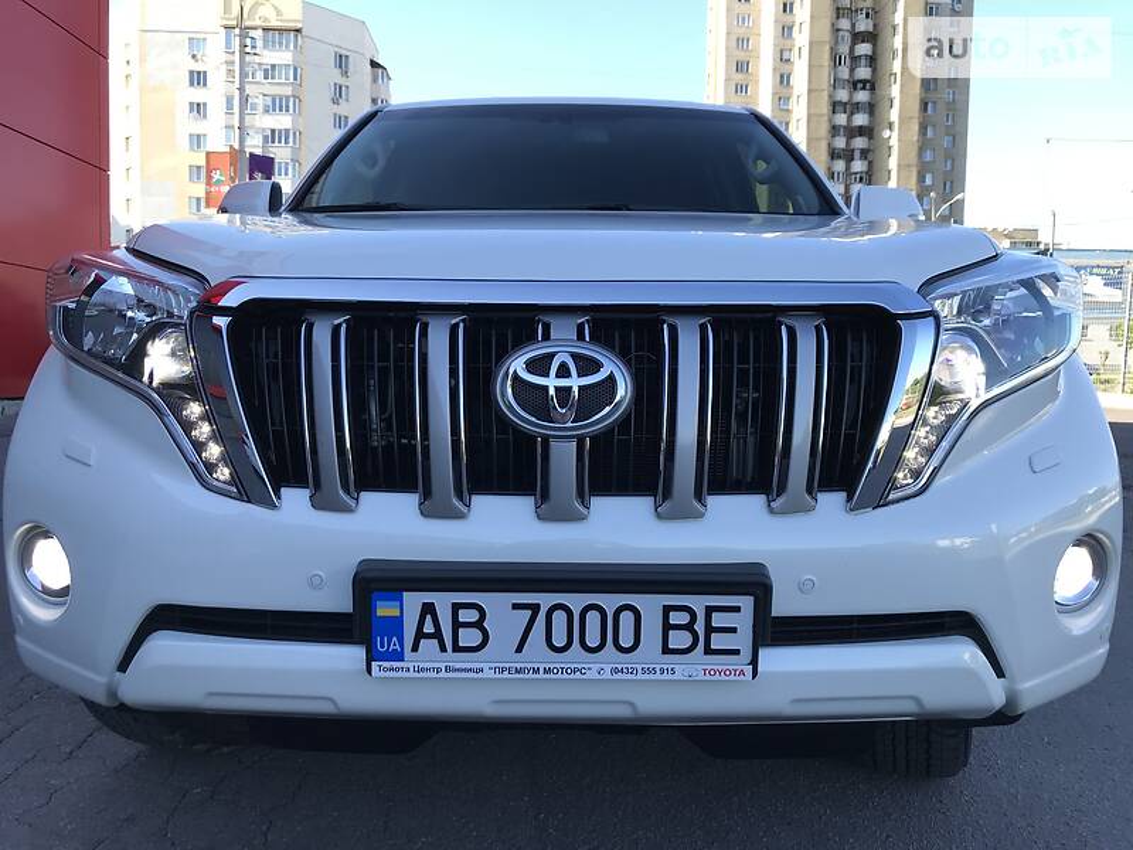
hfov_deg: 63.4
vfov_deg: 49.7
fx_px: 916
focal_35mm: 28
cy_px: 425
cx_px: 566
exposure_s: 1/411
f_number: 1.8
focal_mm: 4
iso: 20
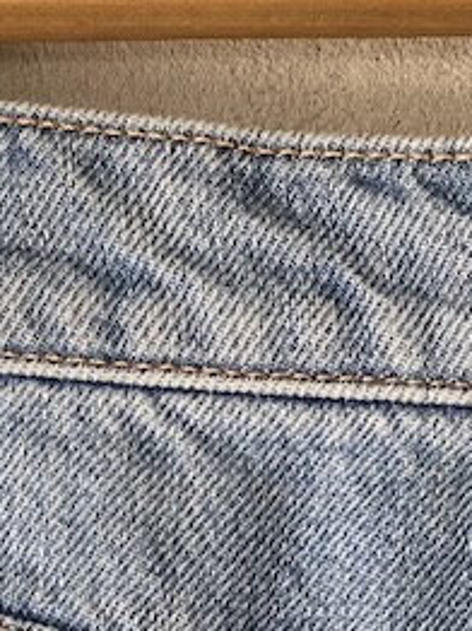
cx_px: 58
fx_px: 1930
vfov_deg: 16.6
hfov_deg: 13.8
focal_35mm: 106
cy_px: 991
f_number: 1.8
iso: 80
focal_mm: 4.25
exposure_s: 1/121
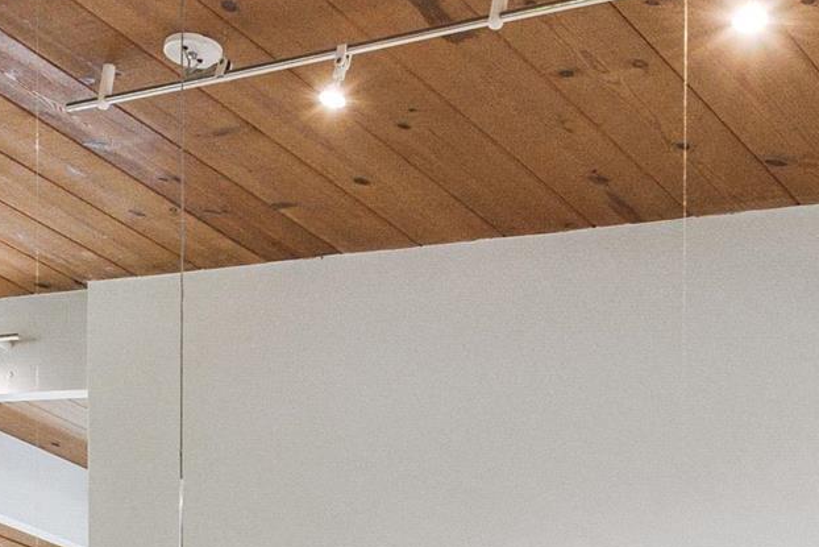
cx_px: 29
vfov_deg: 13.7
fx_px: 1798
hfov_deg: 24.6
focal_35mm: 79
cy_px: 1209
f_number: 8
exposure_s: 1/40
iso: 400
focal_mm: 16
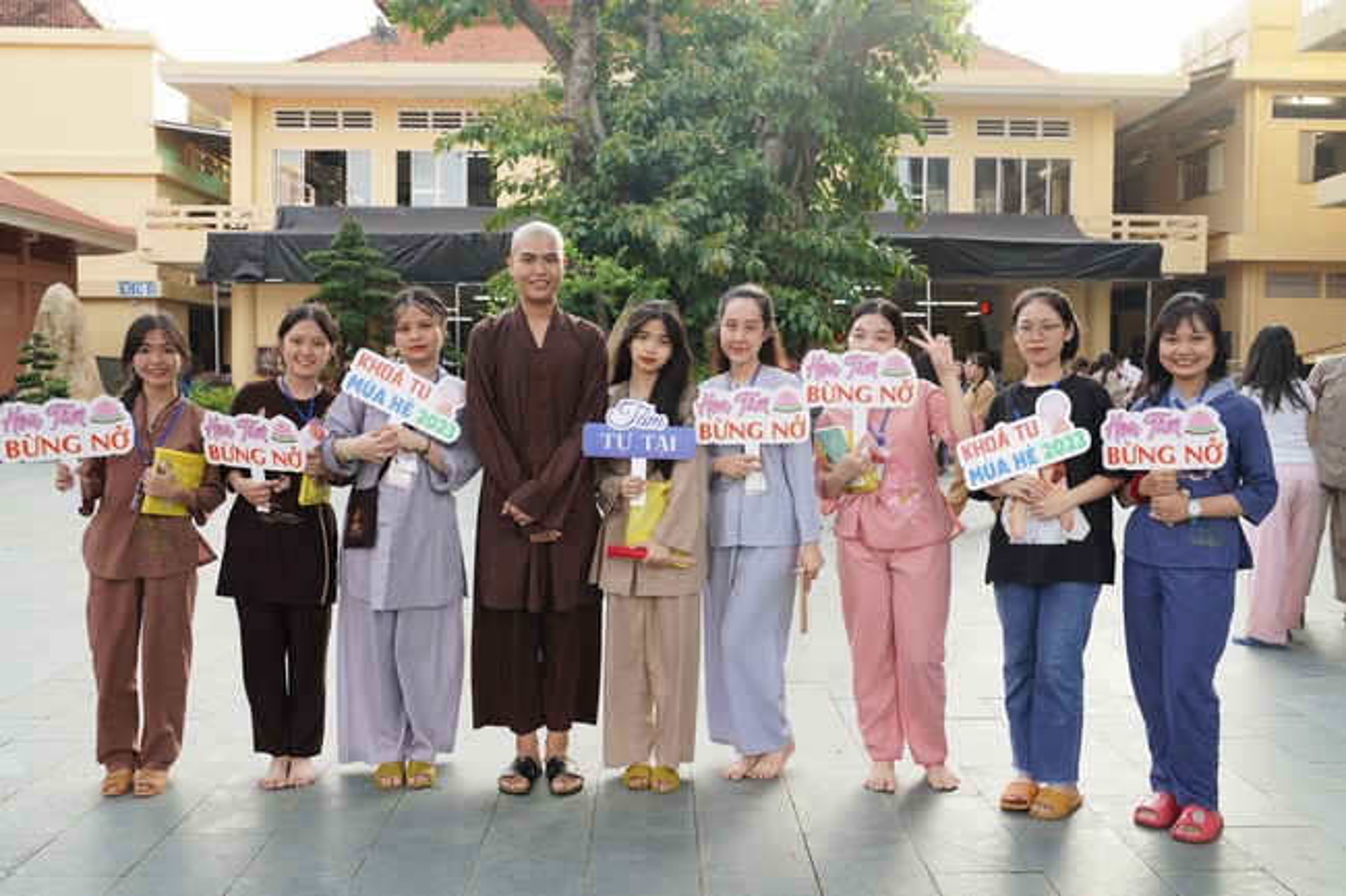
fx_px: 1271
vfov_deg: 38.9
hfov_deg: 55.8
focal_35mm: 34
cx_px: 673
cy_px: 448
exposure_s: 1/250
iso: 400
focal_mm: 34
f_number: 5.6
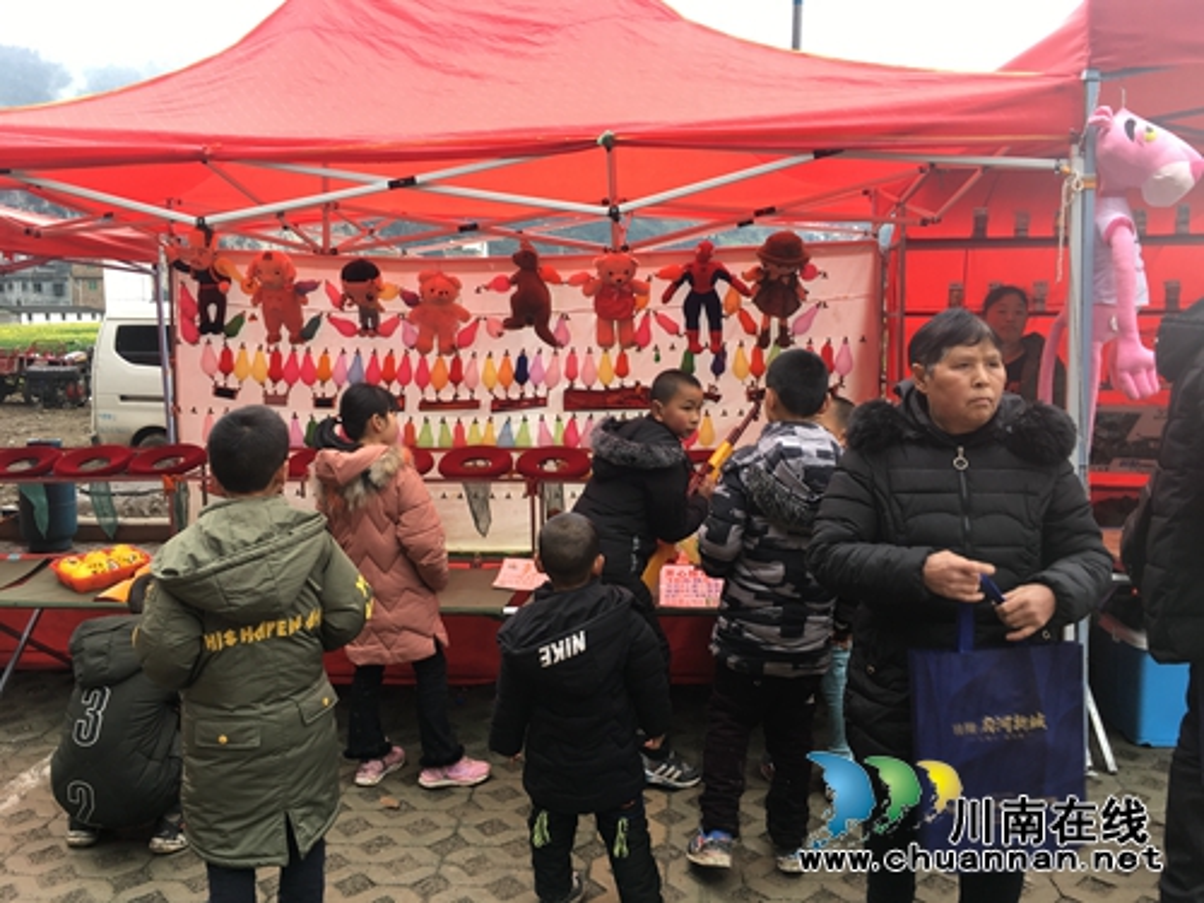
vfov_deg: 48.2
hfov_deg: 61.7
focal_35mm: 29
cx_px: 602
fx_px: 1009
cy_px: 452
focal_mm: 4.15
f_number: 2.2
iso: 25
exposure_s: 1/50
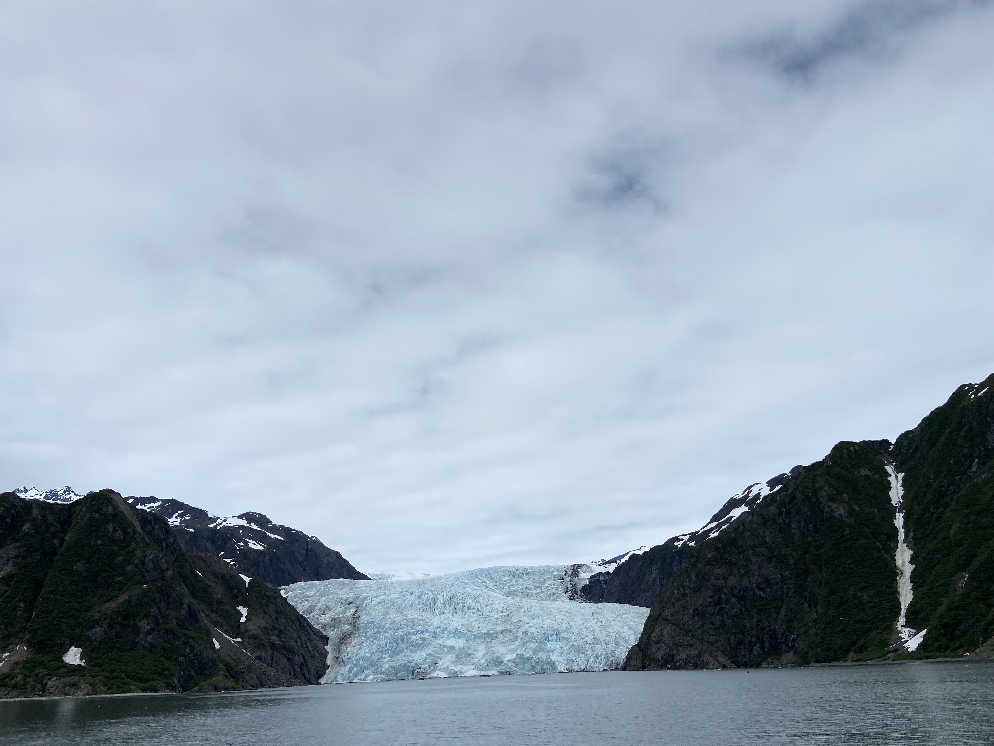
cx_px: 497
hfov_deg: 67.3
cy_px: 373
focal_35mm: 26
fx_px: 747
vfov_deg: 53.1
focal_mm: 4.25
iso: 40
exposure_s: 1/16393
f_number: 1.8
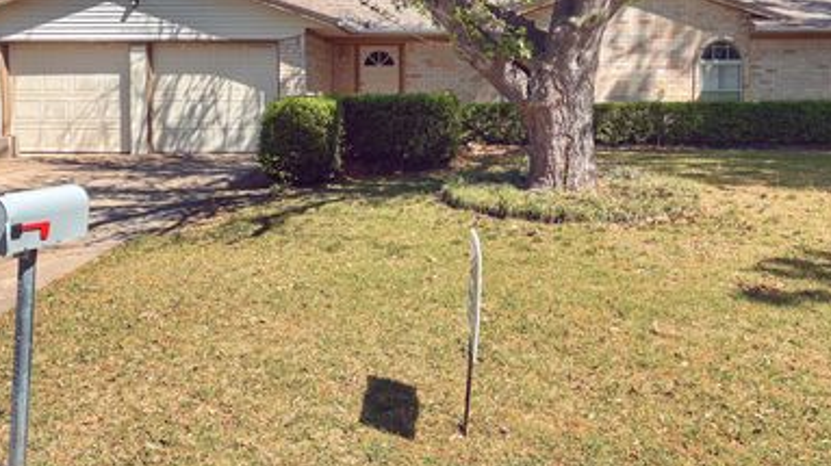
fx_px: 815
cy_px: 127
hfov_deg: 54.0
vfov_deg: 31.5
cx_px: 410
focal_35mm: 37
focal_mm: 5.96
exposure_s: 1/2538
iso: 50
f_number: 1.6
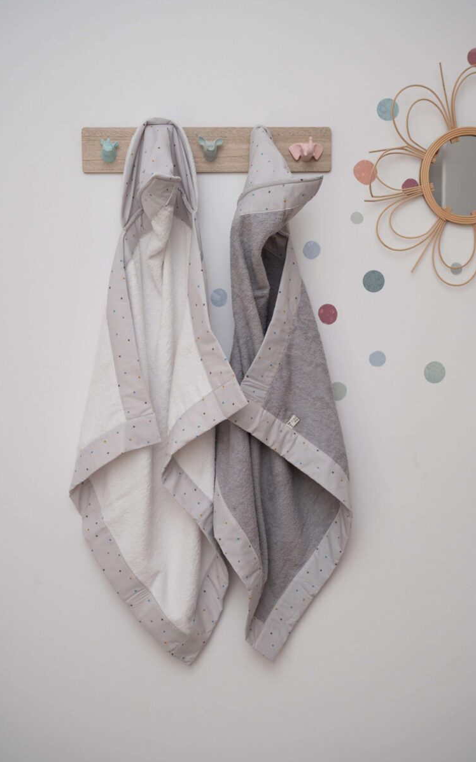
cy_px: 382
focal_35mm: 44
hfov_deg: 29.2
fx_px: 913
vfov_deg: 45.3
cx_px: 222
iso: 640
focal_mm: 43
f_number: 5
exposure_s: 1/200
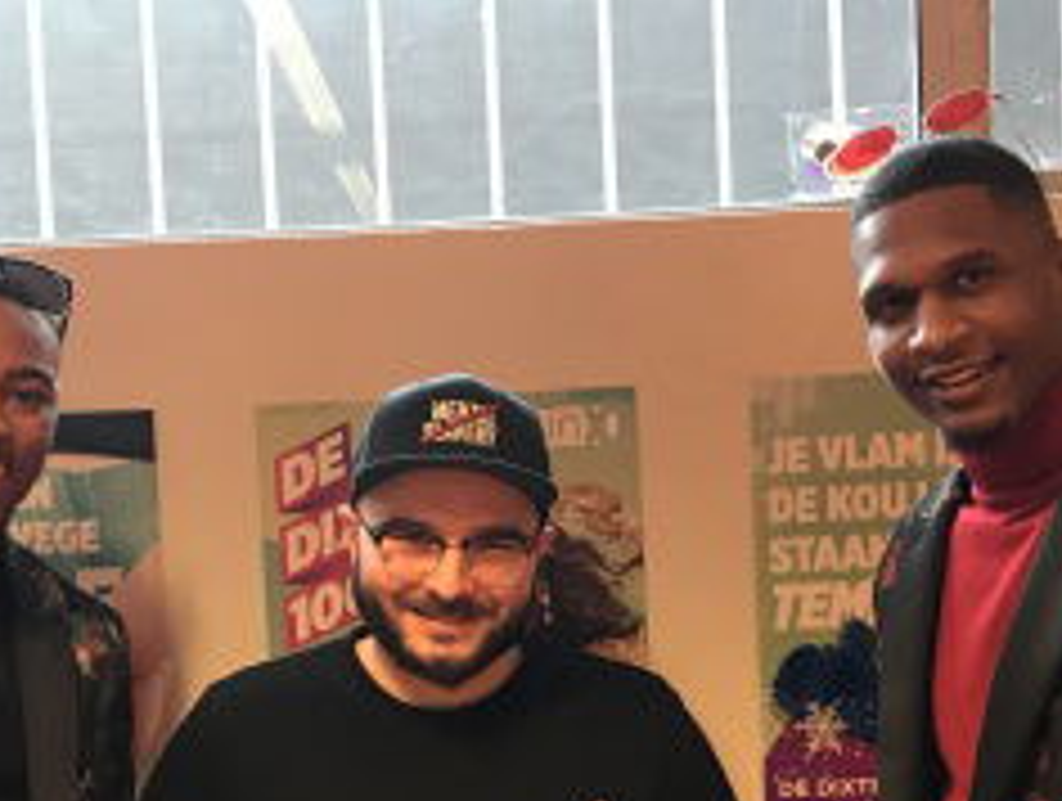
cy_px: 623
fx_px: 1814
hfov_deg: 32.6
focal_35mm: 59
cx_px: 459
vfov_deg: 24.6
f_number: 1.8
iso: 100
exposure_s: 1/17
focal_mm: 3.99
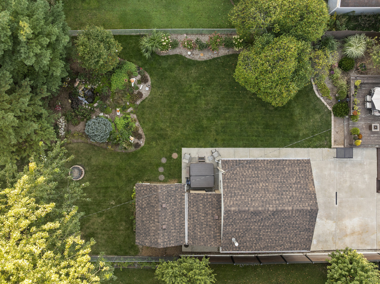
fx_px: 263
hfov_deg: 71.6
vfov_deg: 56.8
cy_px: 142
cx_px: 190
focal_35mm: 24
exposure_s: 1/160
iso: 120
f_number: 2.8
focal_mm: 12.29
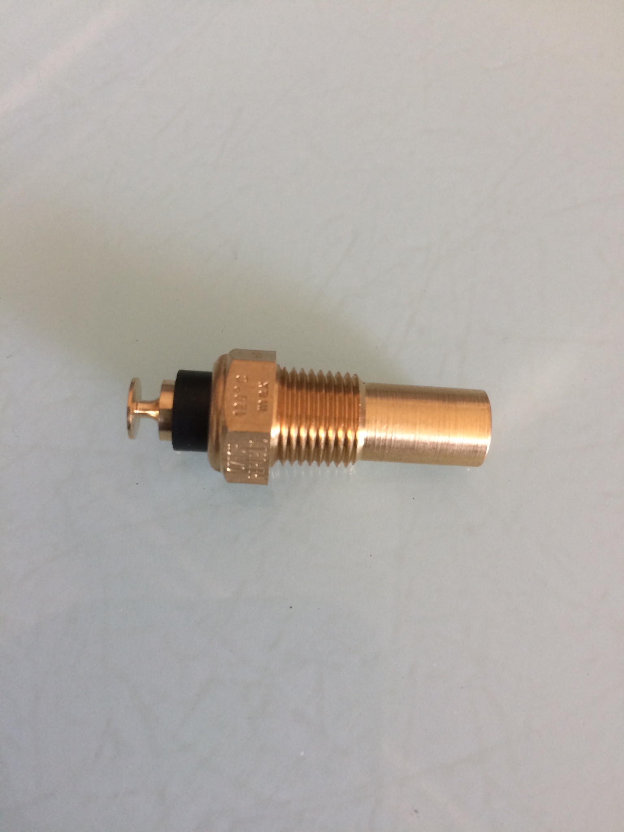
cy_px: 416
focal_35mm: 29
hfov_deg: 48.2
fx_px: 697
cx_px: 312
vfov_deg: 61.7
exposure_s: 1/33
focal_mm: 4.15
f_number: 2.2
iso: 64
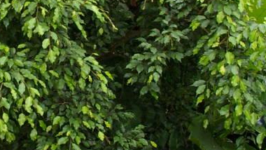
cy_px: -5
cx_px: 3
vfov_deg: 10.1
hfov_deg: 17.6
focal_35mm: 119
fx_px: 840
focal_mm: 18
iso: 400
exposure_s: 1/60
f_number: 8
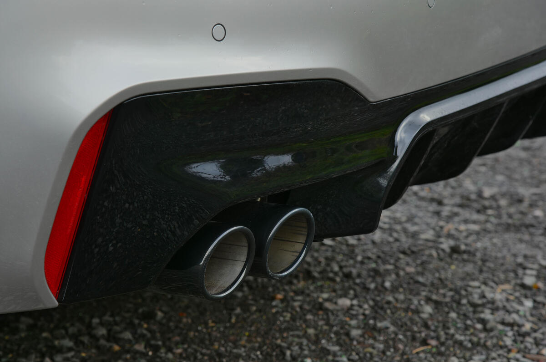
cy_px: 181
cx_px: 273
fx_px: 1816
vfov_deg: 11.4
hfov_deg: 17.1
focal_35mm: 120
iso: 400
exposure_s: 1/80
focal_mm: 120
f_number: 10
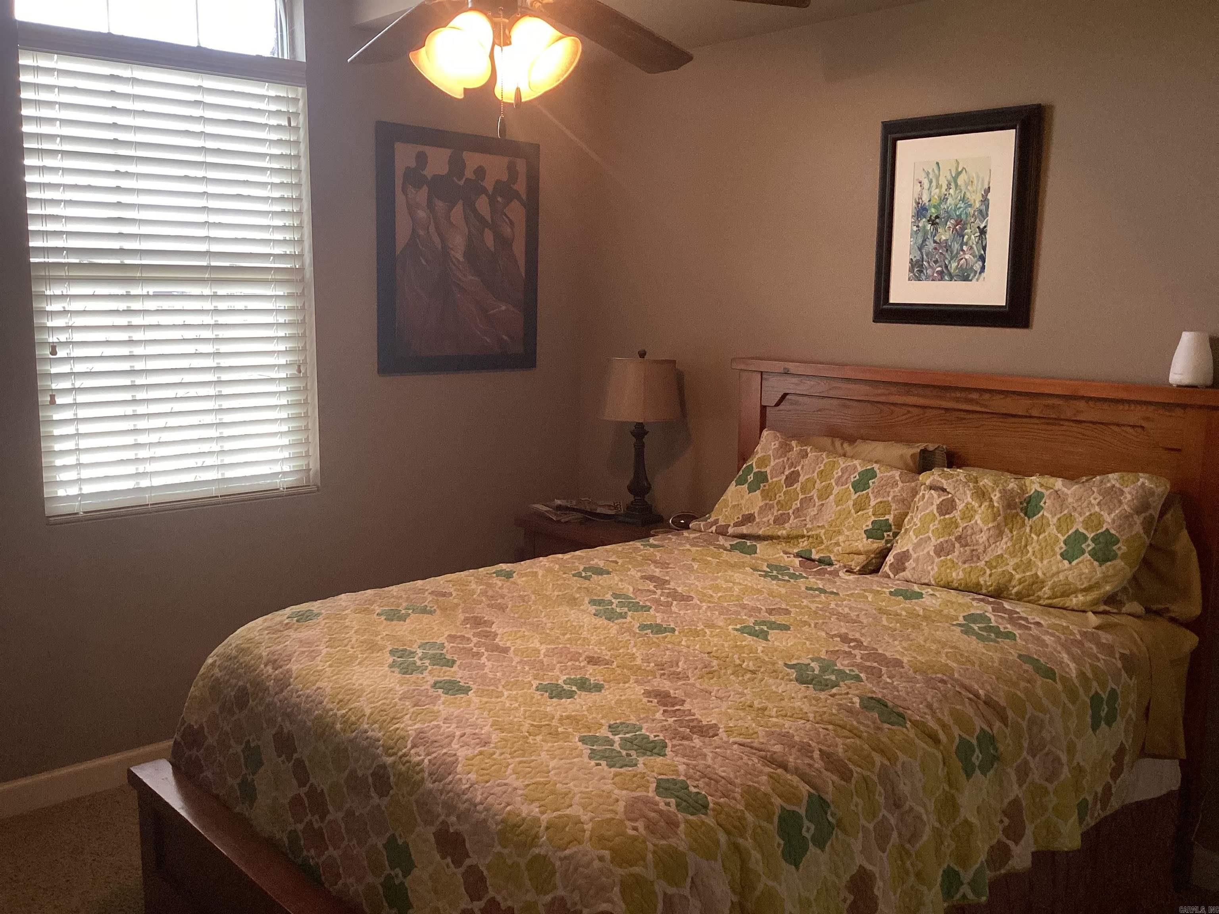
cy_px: 457
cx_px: 610
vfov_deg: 45.4
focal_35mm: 31
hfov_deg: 58.4
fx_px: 1092
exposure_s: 1/120
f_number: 2.4
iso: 80
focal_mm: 3.3
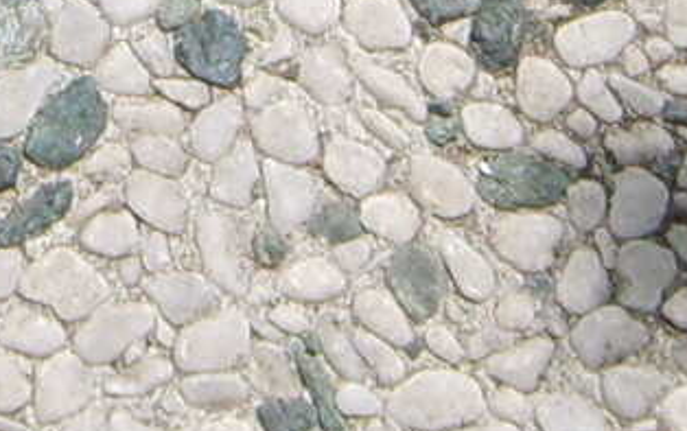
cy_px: -313
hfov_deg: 8.8
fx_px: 4423
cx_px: -44
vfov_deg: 5.5
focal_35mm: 236
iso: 50
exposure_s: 1/350
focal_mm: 5.8
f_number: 7.1
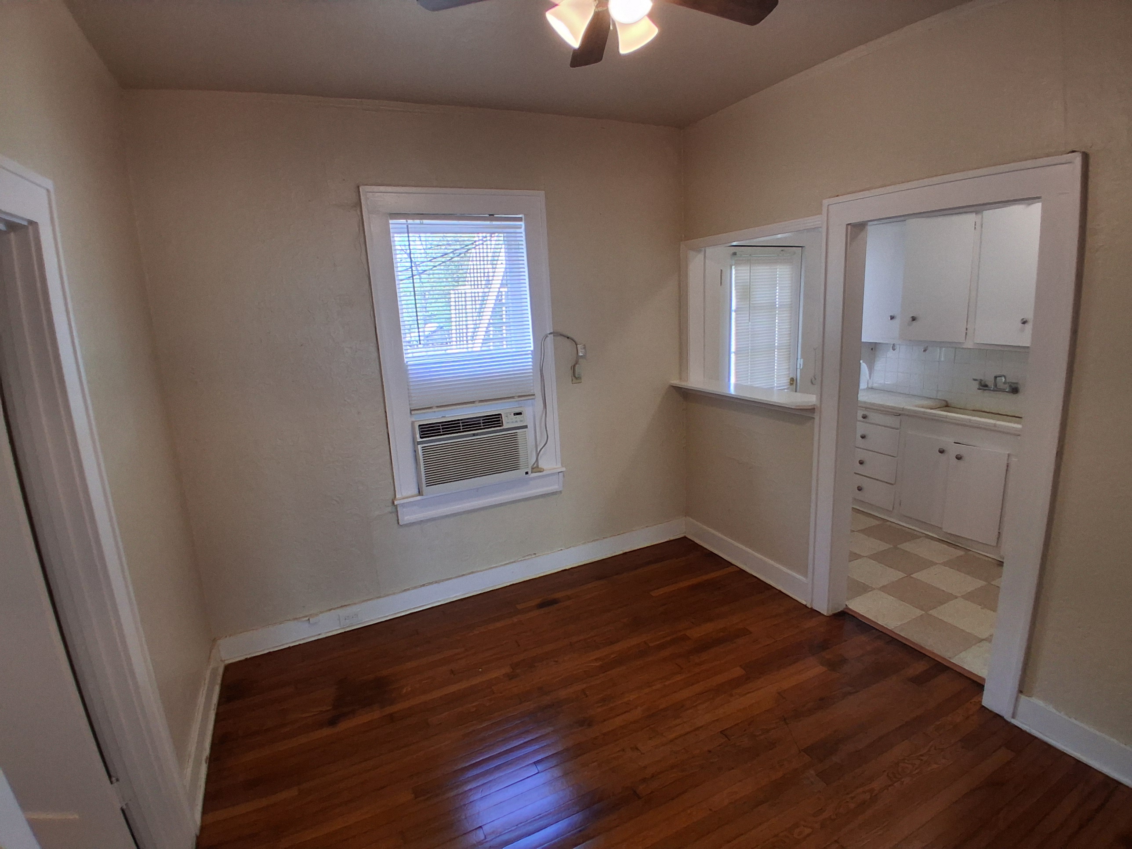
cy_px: 424
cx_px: 566
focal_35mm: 17
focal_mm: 1.4
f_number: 2.2
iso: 125
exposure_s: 1/100
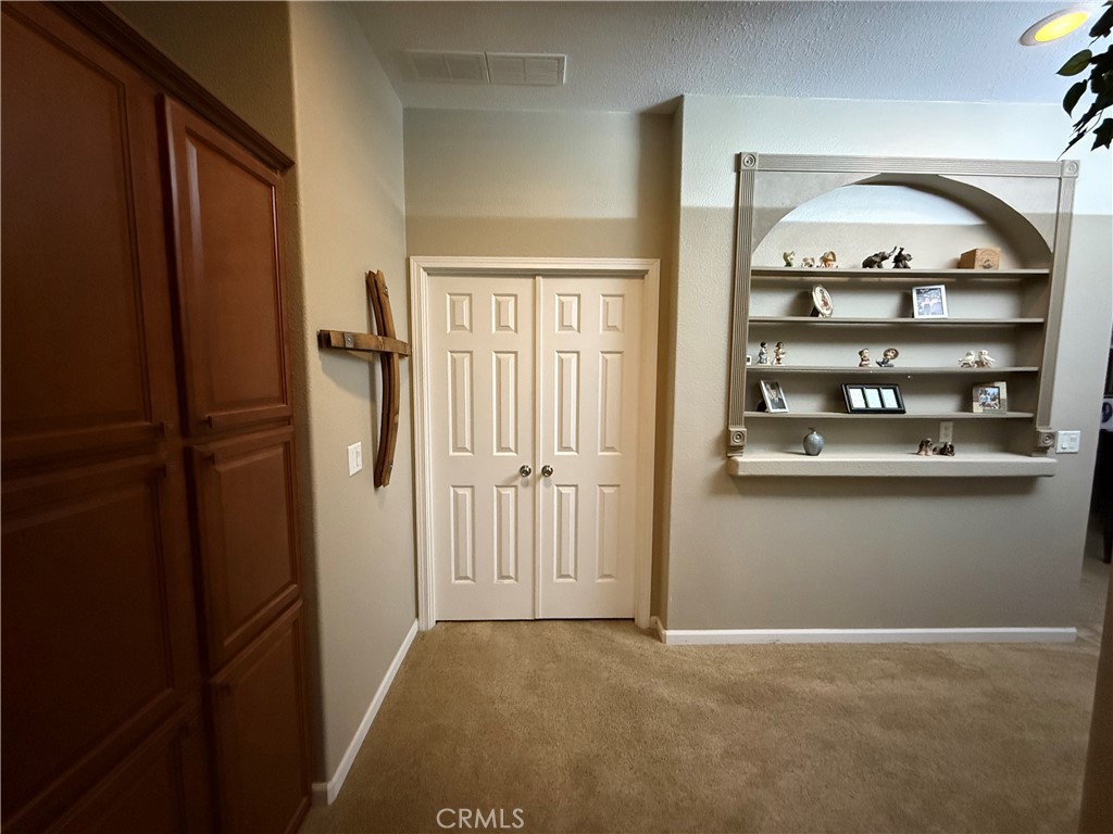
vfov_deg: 85.7
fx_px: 450
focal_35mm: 14
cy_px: 417
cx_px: 556
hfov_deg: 102.1
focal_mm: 2.22
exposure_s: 1/60
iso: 1250
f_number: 2.2
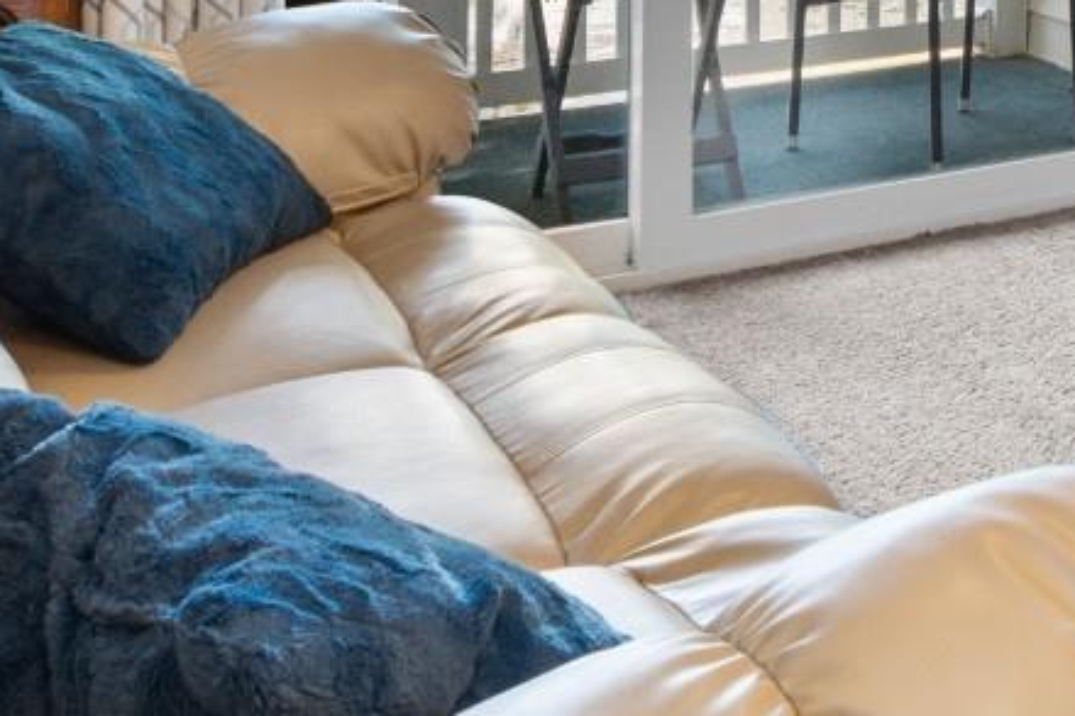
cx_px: 1527
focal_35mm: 70
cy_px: -369
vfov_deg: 17.4
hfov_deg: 24.0
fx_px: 2089
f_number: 4.8
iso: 100
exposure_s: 1/8
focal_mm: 13
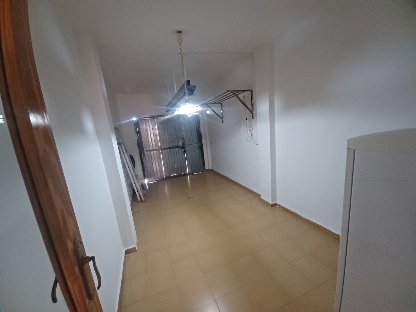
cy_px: 156
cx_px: 208
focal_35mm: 13
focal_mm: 1.42
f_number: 2.2
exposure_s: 1/14.3
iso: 320
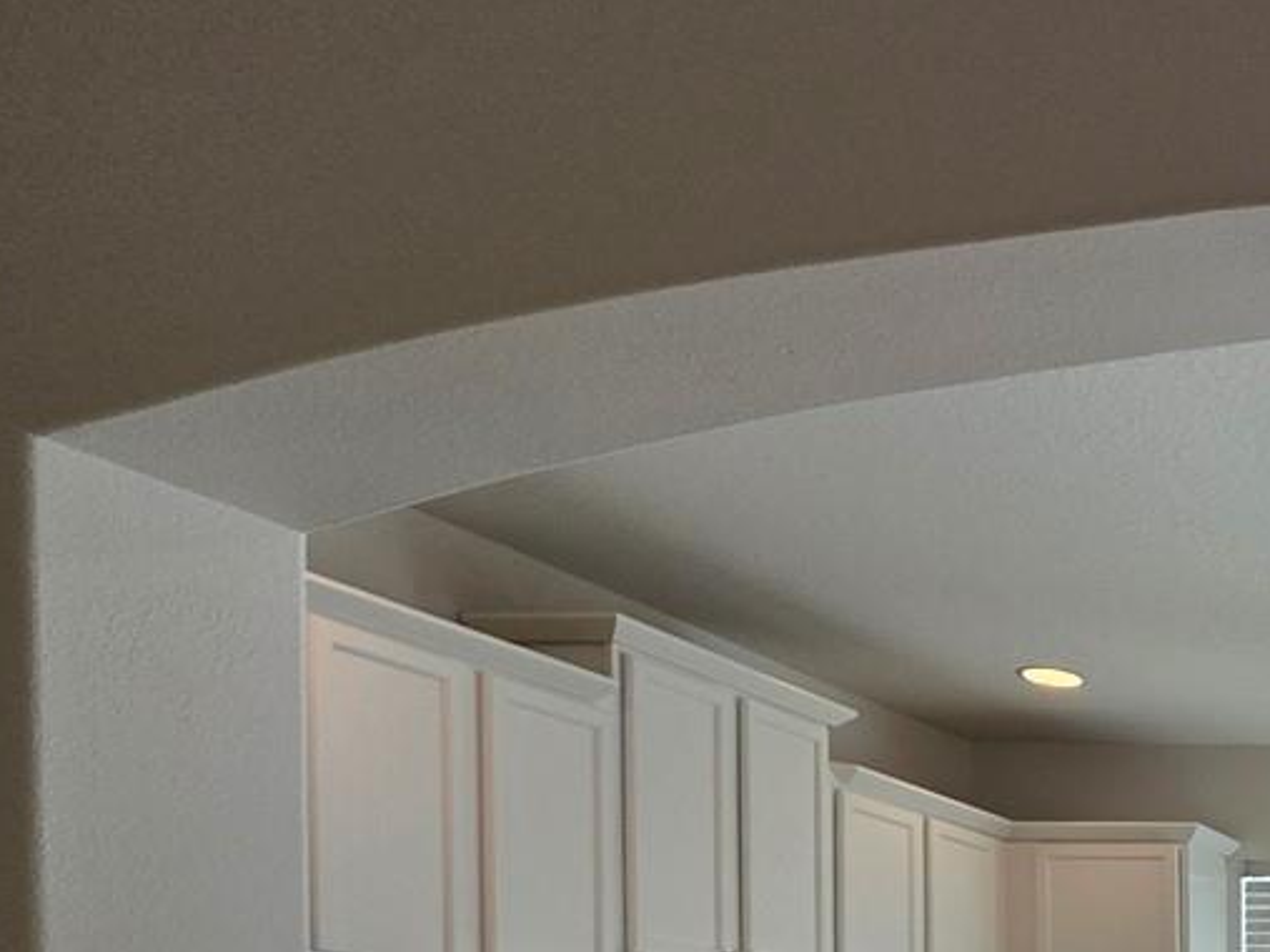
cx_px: 1936
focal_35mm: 41
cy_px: 1135
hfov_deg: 28.3
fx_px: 1504
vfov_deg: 30.1
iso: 64
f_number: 1.9
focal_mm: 2.2
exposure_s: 1/120
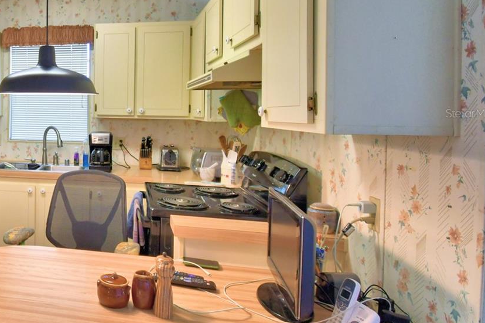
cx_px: 29
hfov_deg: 53.7
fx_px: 390
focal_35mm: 29
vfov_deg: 44.4
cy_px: 113
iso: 560
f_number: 4.5
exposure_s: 1/30
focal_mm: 10
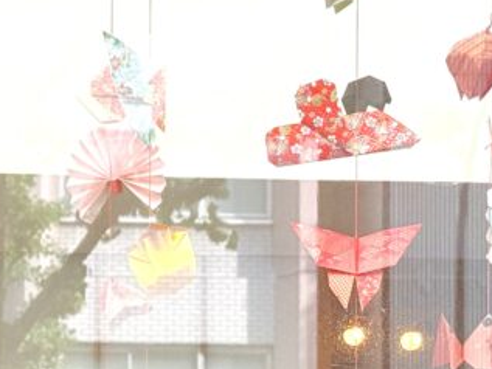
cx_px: -25
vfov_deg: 9.4
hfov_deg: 12.6
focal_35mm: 155
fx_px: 2204
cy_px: 512
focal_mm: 6.76
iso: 64
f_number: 1.78
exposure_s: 1/719
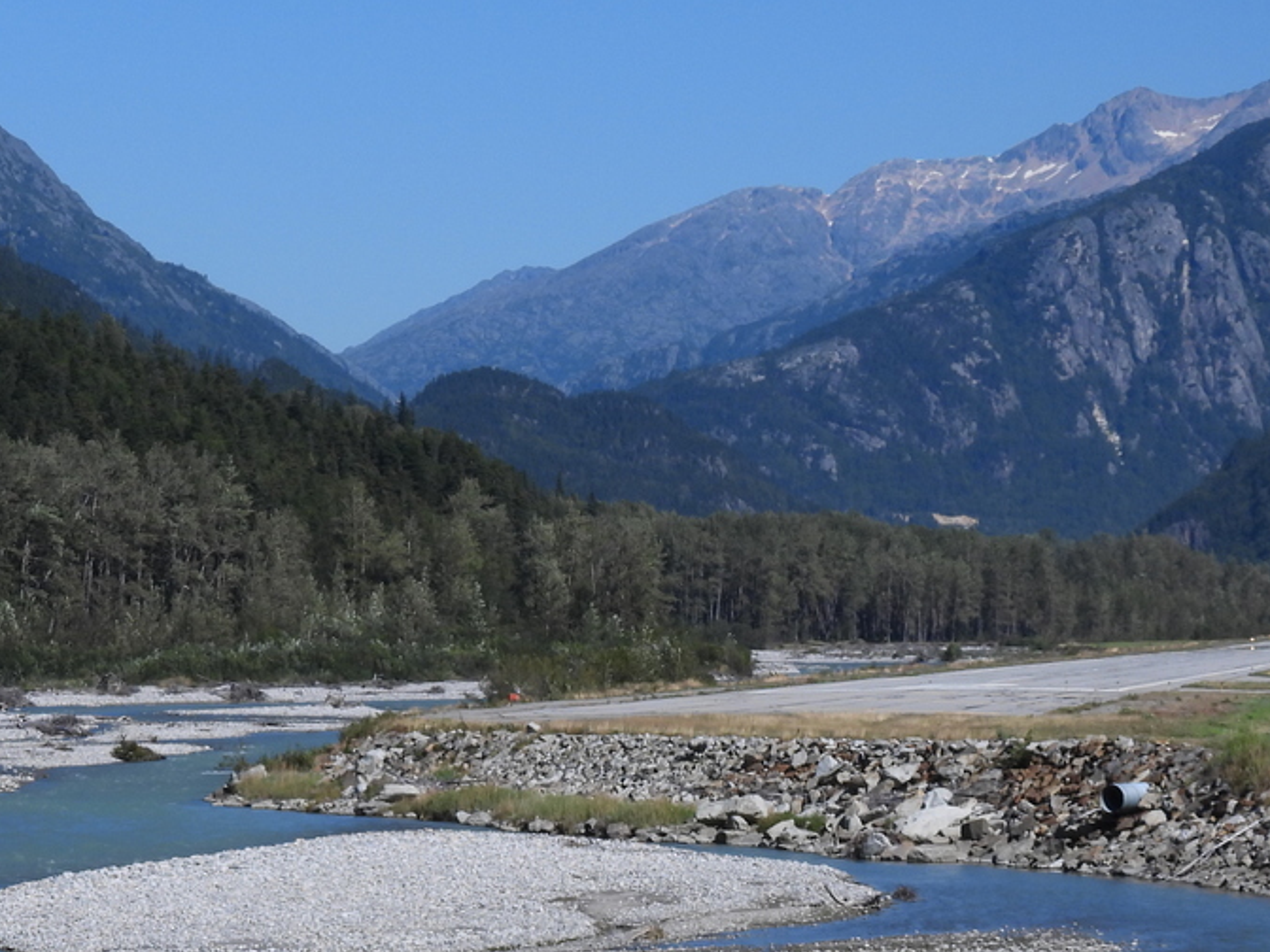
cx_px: 300
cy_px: 816
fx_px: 5943
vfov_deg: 9.1
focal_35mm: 162
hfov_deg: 12.2
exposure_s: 1/1600
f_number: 4
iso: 100
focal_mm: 15.2
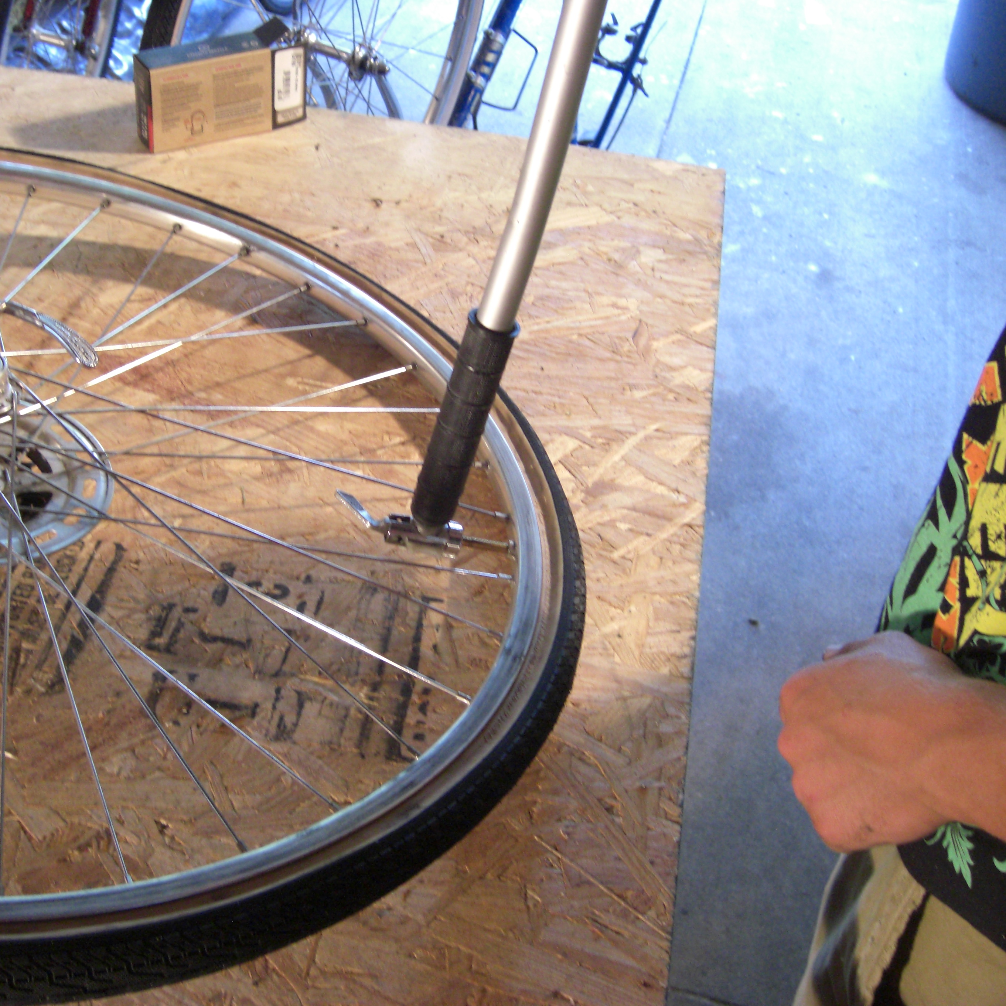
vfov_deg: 37.6
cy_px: 501
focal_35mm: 45
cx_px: 390
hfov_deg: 37.4
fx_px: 1480
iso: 400
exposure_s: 1/60
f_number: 2.8
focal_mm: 7.9
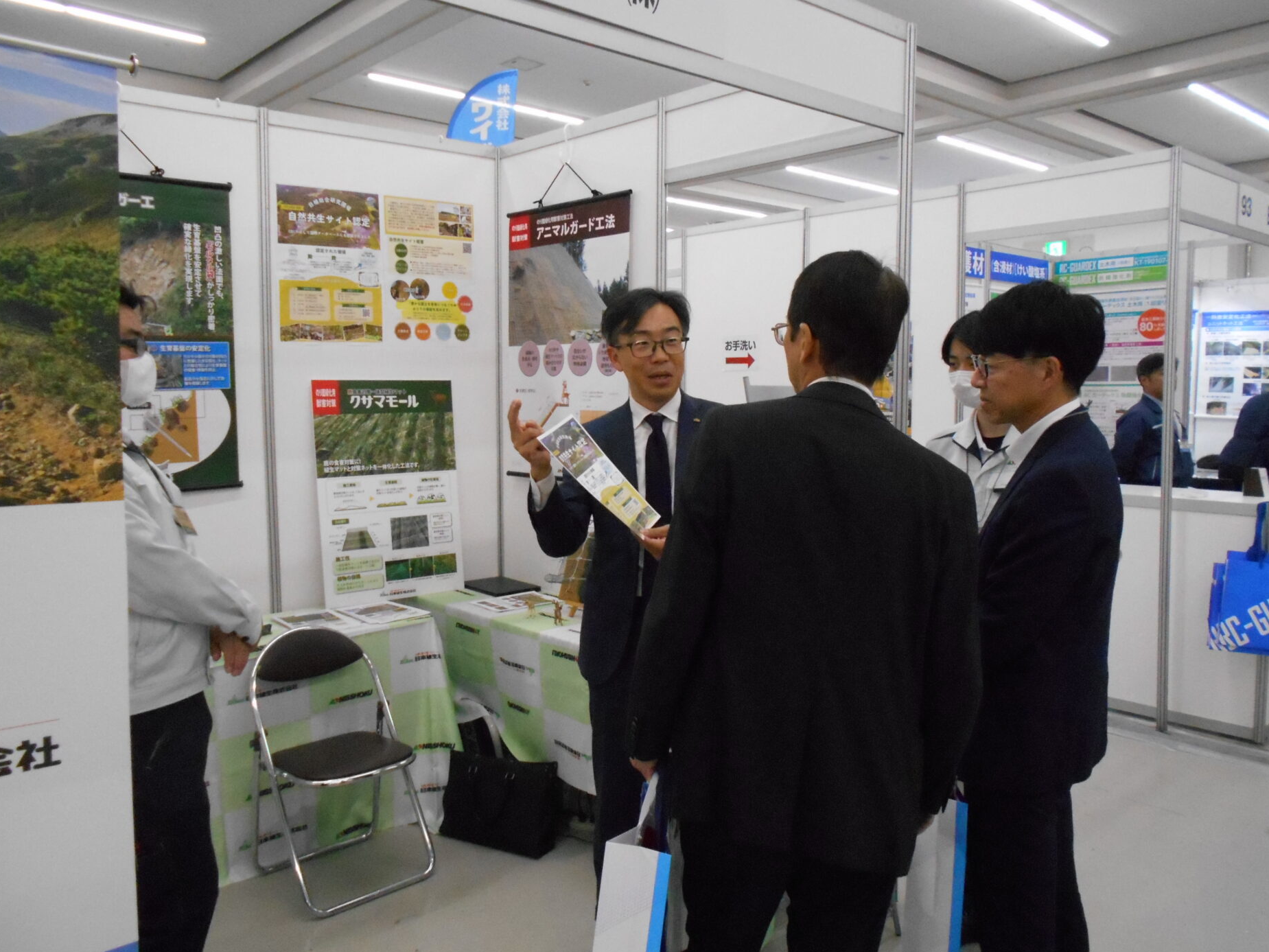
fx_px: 990
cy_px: 461
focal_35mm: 27
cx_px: 650
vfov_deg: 51.4
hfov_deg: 65.3
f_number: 3.2
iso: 800
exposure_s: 1/200
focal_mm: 4.6
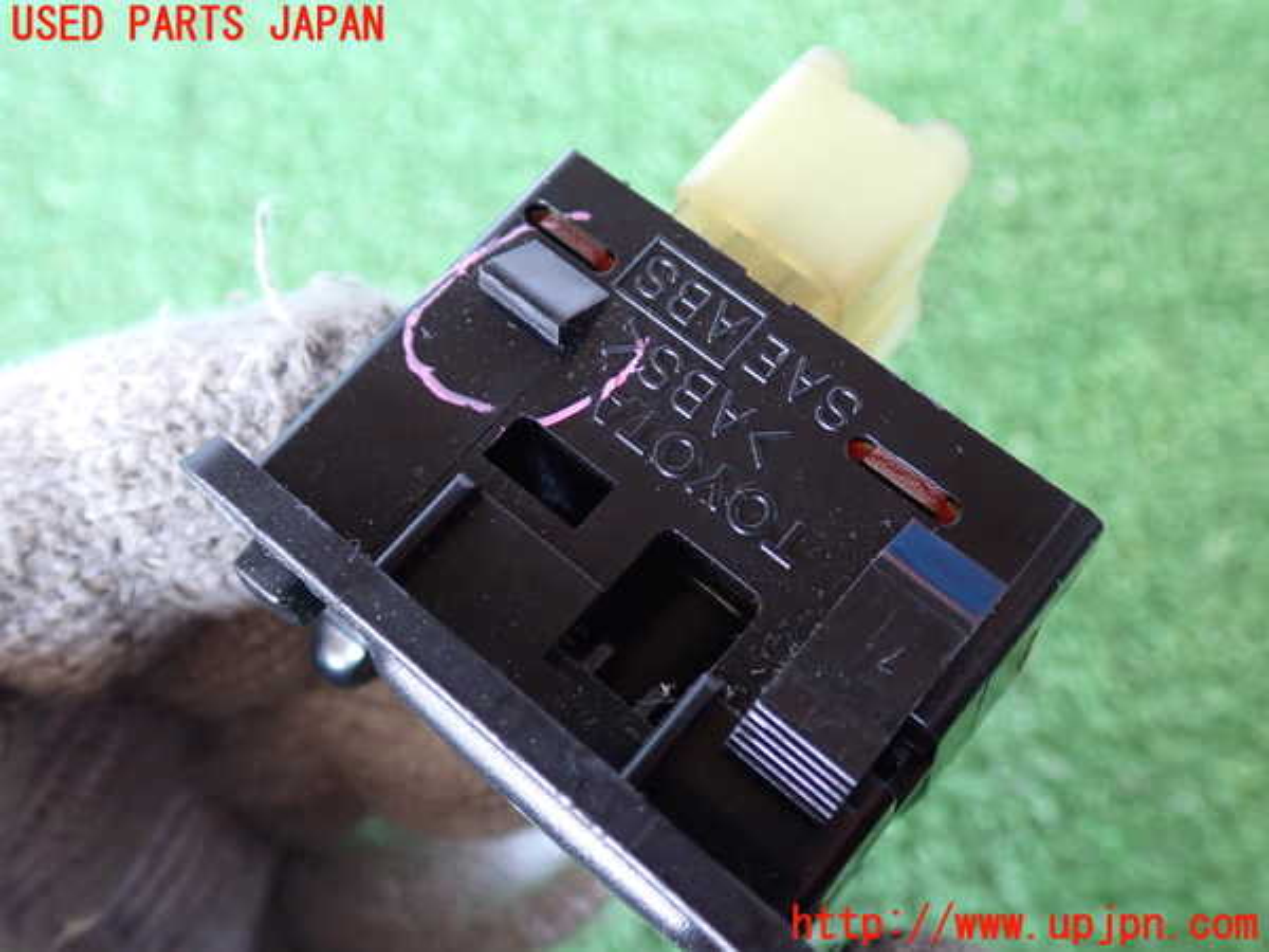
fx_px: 1320
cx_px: 634
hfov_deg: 51.4
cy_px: 476
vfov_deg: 39.7
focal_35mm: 36
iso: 800
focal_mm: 6.37
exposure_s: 1/25
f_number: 2.5
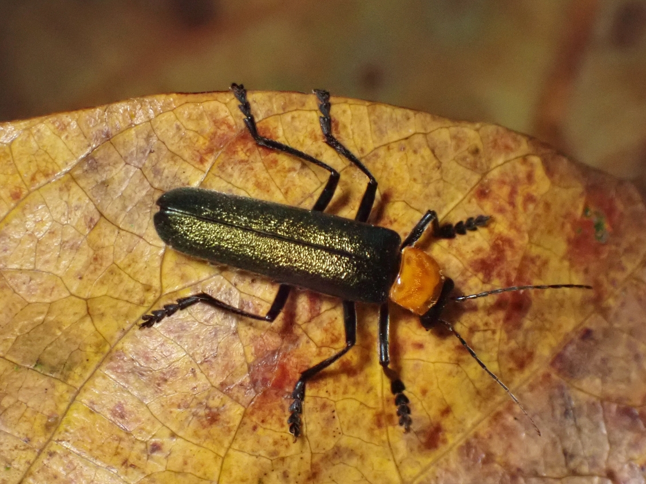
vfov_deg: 14.7
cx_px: 324
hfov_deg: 19.4
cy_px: 244
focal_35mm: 101
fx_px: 1885
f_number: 18
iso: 1600
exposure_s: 1/500
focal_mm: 18
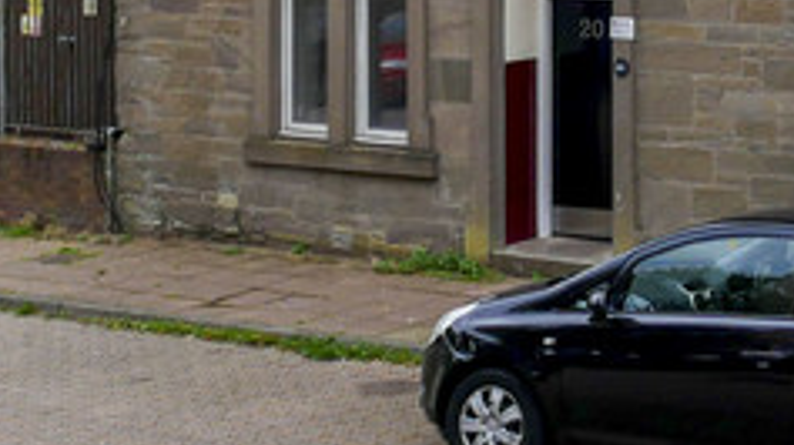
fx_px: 1389
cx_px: 988
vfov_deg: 13.9
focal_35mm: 66
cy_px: -569
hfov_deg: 27.5
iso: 200
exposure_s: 1/250
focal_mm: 7
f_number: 5.6
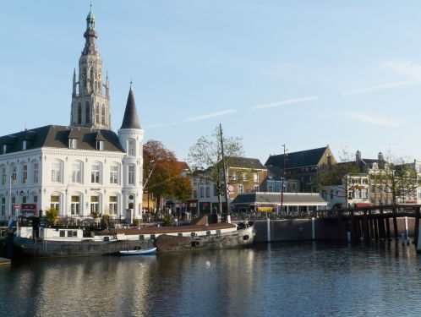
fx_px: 512
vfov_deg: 34.4
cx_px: 210
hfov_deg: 44.7
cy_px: 158
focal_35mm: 42
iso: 100
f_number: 5.6
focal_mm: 6.8
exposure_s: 1/400
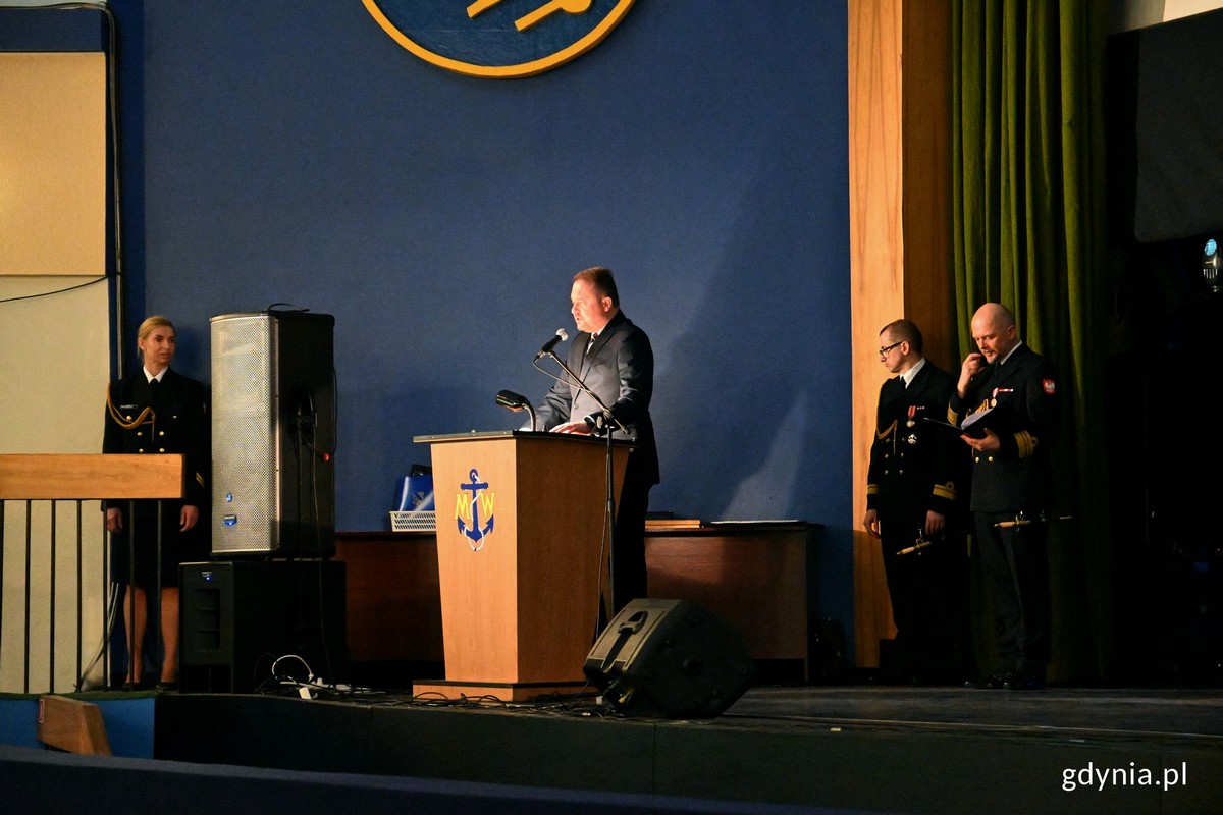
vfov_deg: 13.0
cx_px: 612
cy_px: 408
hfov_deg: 19.5
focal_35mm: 105
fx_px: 3567
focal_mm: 70
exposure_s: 1/125
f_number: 4
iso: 14400
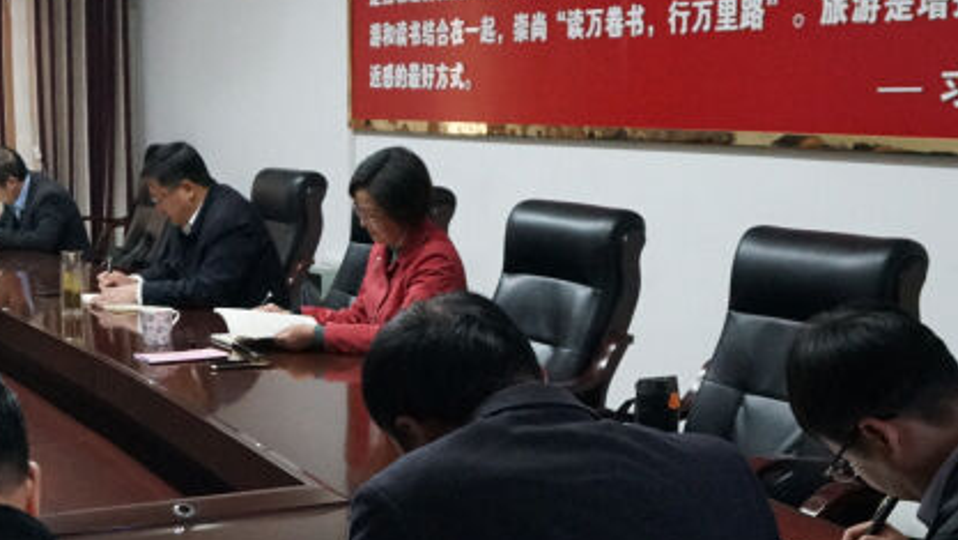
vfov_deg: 19.7
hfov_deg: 33.6
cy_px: 344
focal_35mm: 61
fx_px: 1550
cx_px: 227
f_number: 4
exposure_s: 1/160
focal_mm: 18
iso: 5000
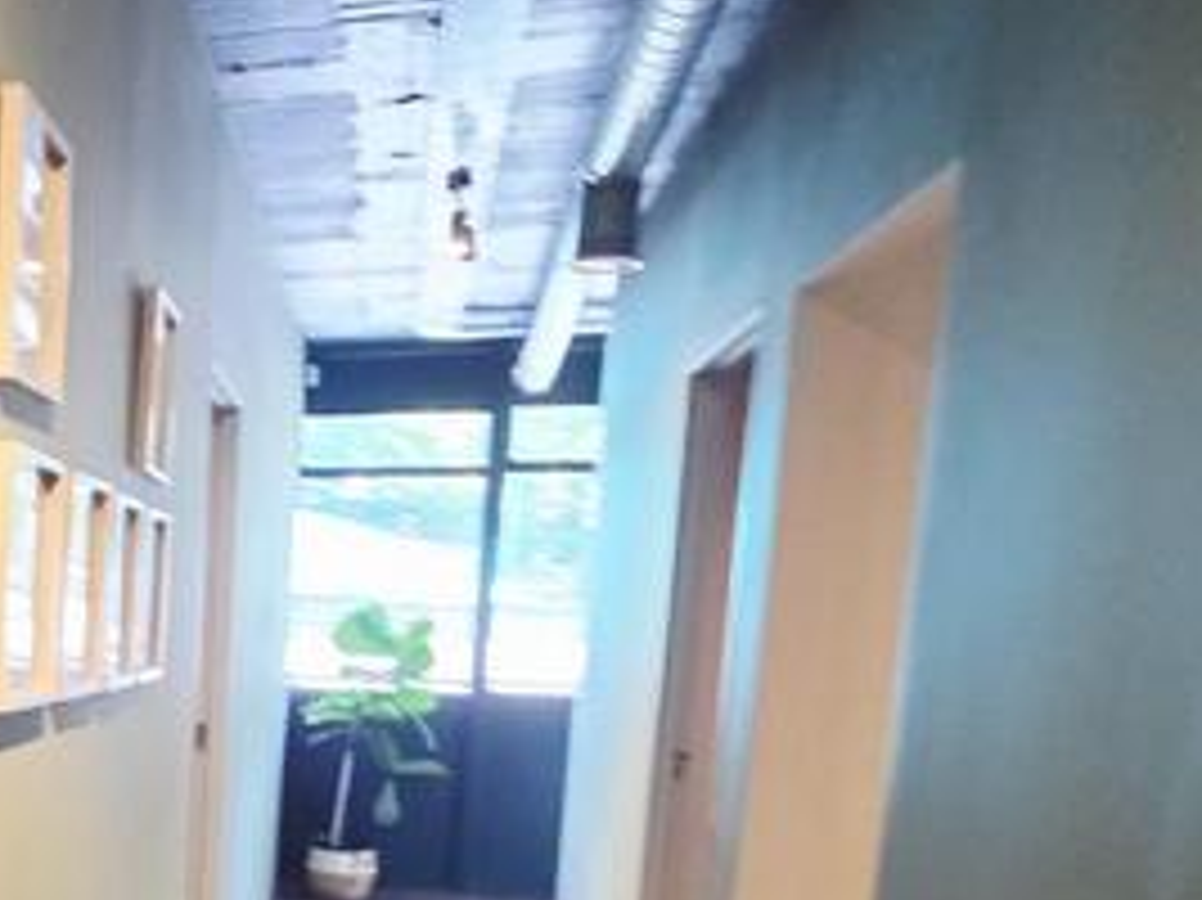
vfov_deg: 34.6
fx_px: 1354
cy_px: 819
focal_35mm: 39
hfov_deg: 38.7
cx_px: -149
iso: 500
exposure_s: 1/50
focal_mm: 2.2
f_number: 1.9
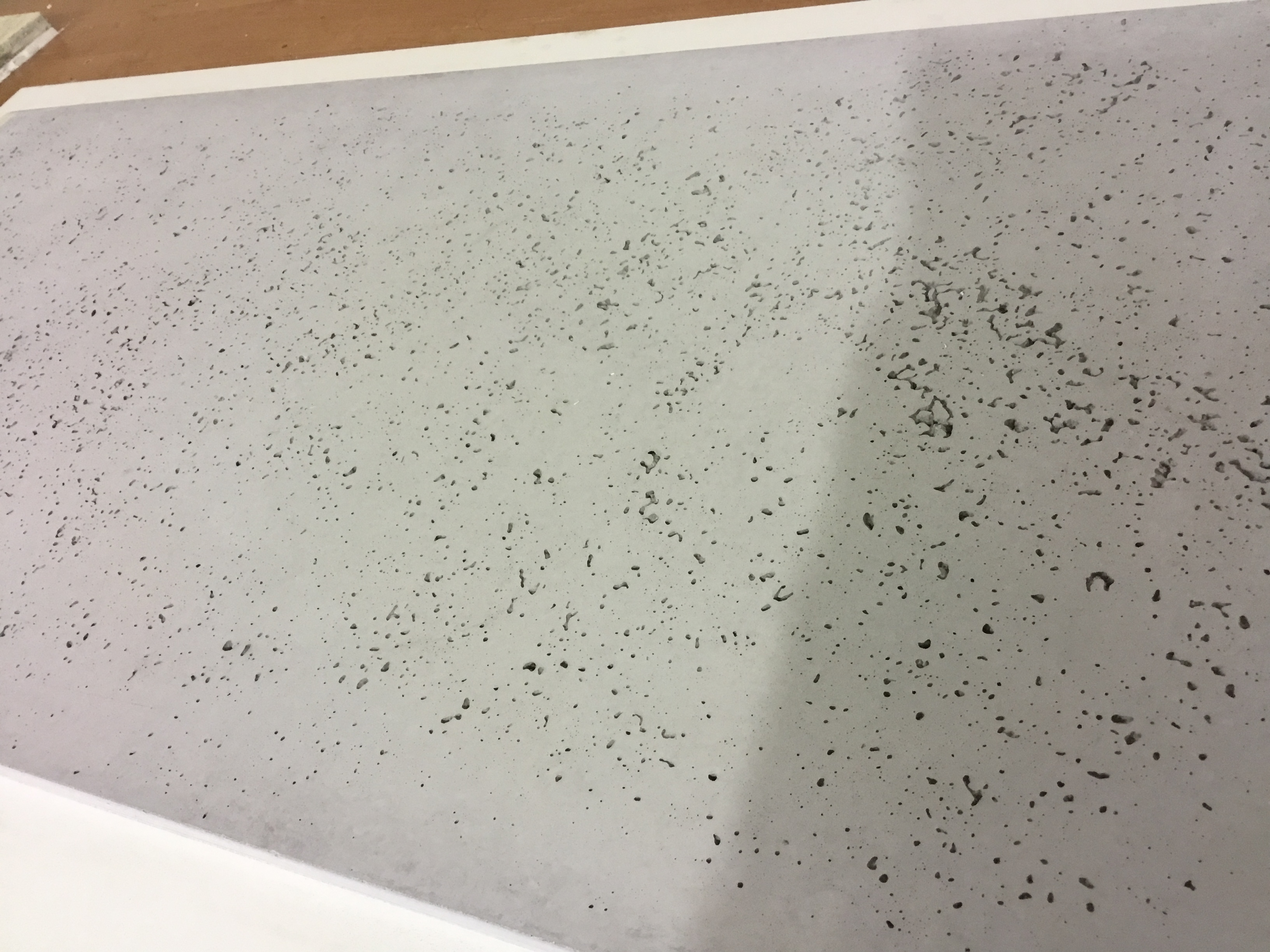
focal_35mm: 31
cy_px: 476
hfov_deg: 58.4
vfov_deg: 45.4
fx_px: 1137
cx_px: 635
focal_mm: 3.3
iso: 125
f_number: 2.4
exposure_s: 1/33
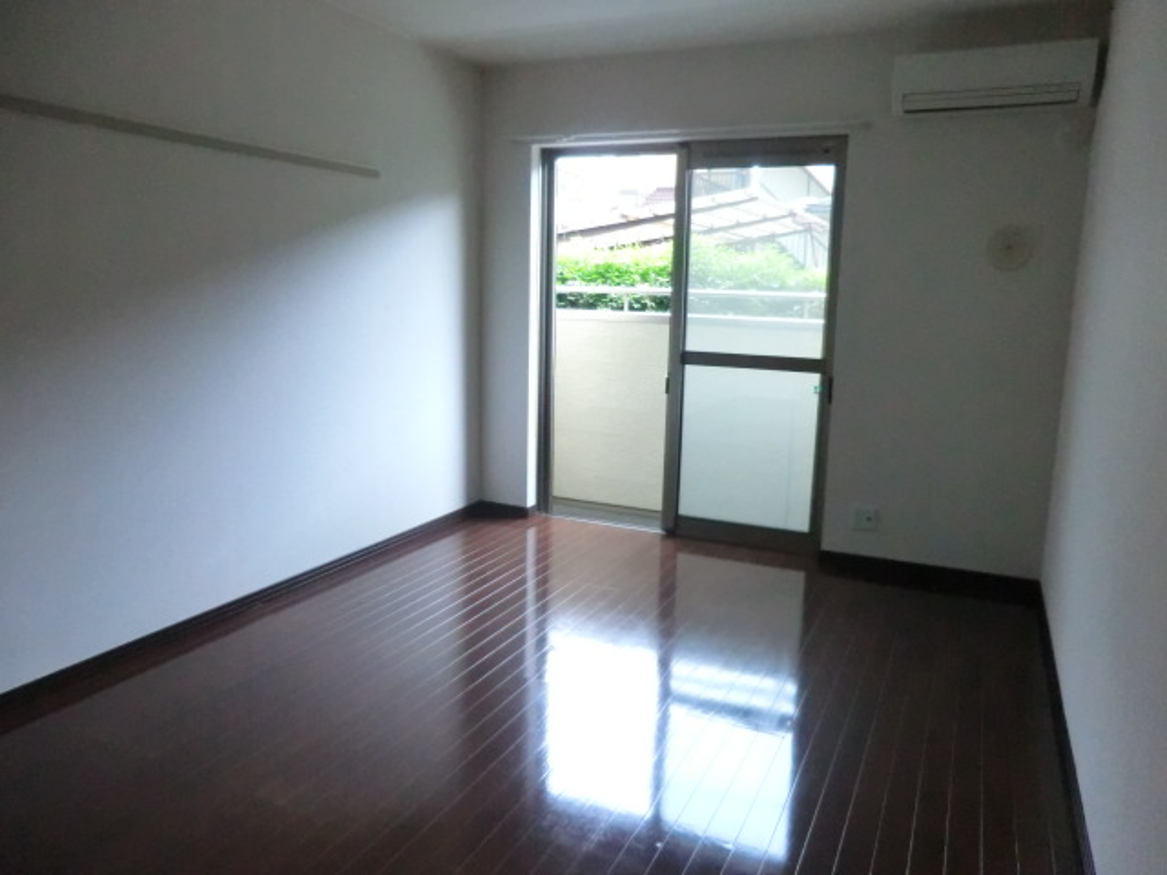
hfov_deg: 71.6
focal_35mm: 24
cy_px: 438
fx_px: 809
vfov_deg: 56.8
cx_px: 584
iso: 800
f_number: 3.2
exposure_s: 1/50
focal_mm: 4.3
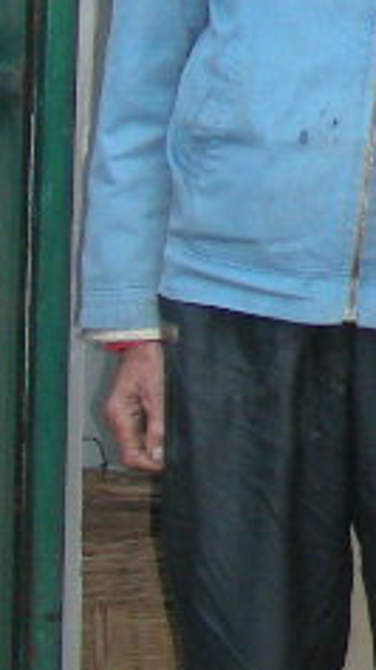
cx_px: 1134
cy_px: -192
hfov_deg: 6.2
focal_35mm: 179
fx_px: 3178
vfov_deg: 11.7
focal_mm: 6.3
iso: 145
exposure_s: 1/60
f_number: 3.5
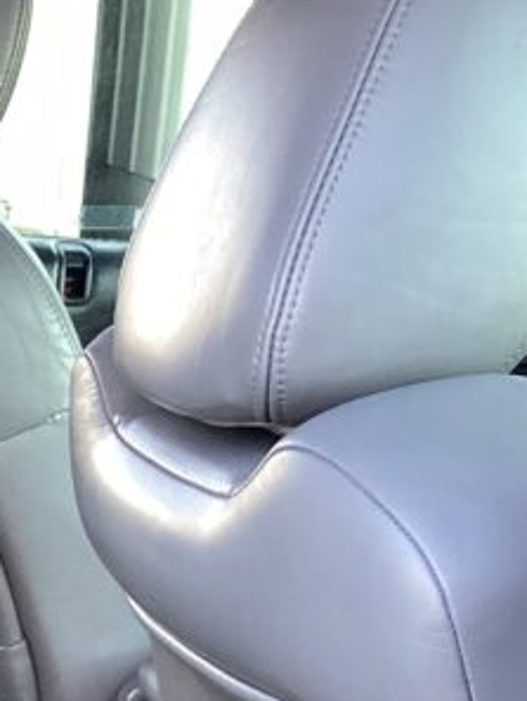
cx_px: -317
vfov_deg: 17.3
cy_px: 913
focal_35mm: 107
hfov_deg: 12.9
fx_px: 2170
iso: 80
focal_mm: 3.3
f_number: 2.4
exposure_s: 1/60
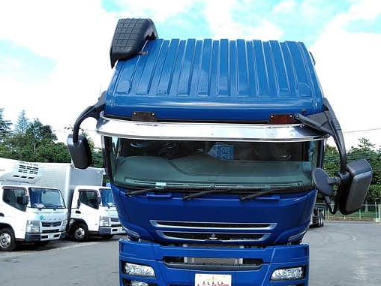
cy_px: 166
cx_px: 214
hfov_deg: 53.8
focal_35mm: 34
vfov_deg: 41.7
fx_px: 374
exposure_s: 1/308
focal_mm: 3.46
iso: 60
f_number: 2.2
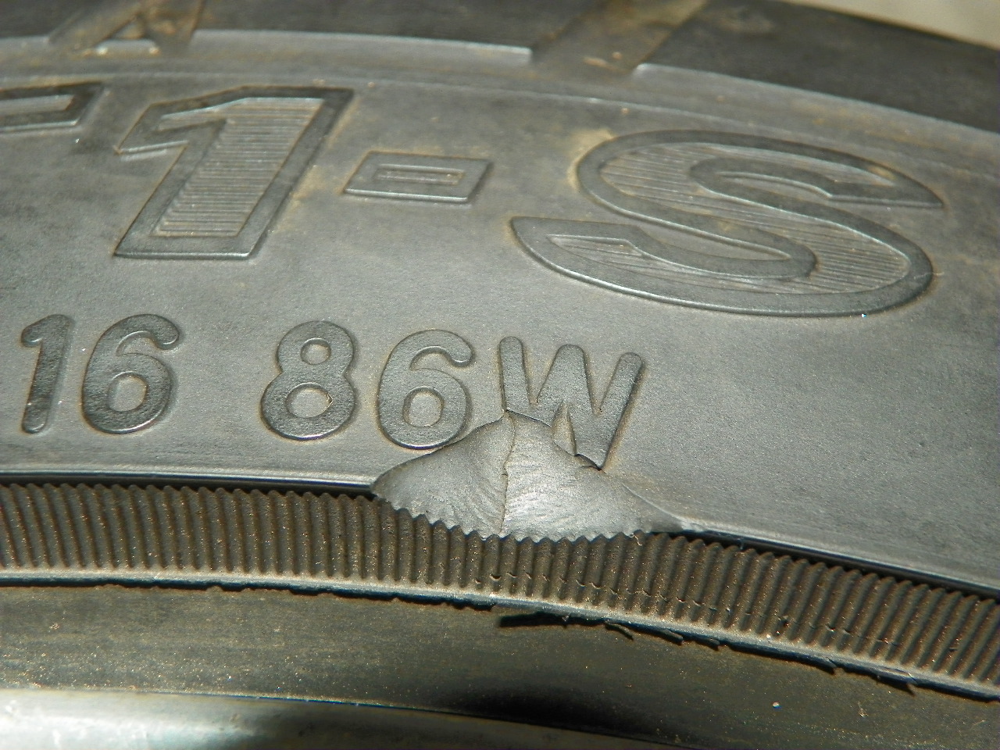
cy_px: 375
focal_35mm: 52
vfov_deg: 28.0
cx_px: 500
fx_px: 1502
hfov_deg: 36.8
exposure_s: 1/40
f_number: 3.5
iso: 200
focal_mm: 9.2
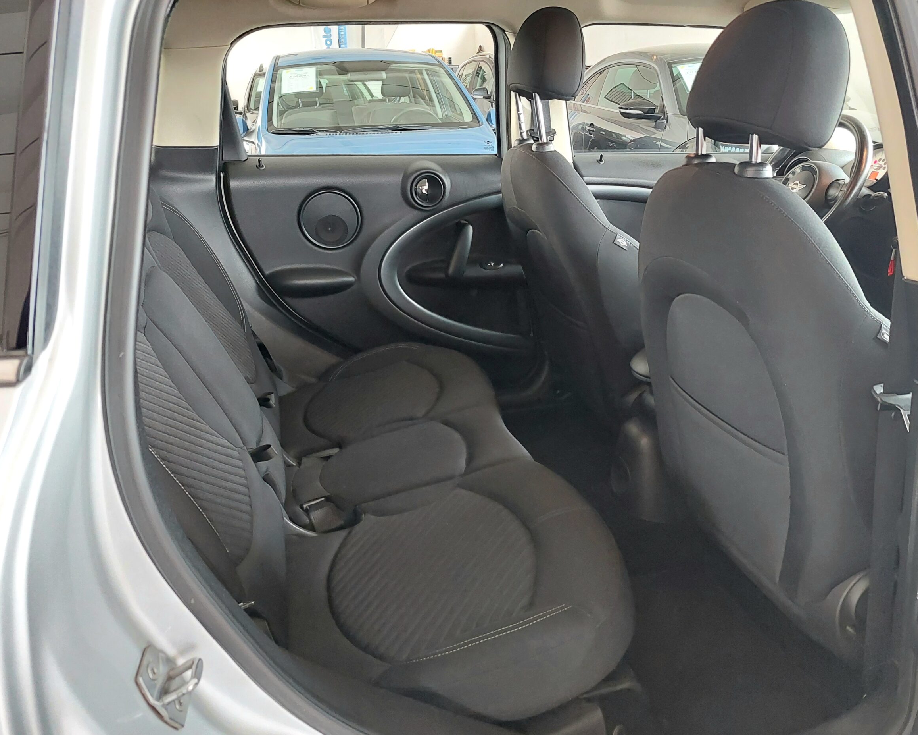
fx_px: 734
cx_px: 482
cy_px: 381
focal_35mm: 27
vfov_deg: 53.2
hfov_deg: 64.0
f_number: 1.8
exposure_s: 1/24
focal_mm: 5.23
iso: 640
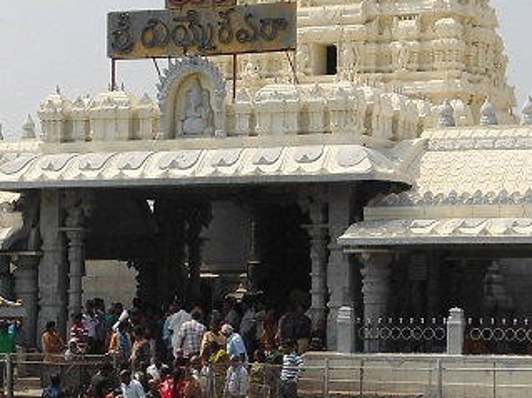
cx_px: 247
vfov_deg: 10.7
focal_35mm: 138
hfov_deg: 14.3
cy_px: 123
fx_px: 2120
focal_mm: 7.9
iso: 100
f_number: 10
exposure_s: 1/250
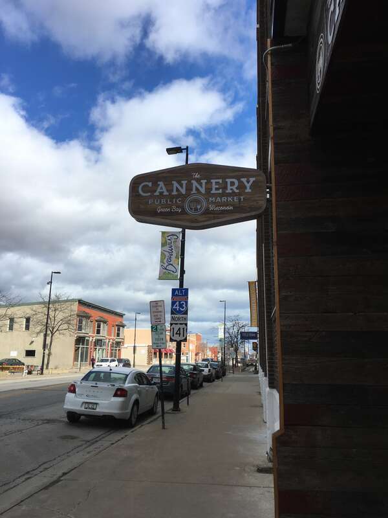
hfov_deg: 48.2
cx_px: 194
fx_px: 433
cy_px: 259
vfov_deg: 61.7
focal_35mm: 29
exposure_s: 1/1876
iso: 25
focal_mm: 4.15
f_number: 2.2
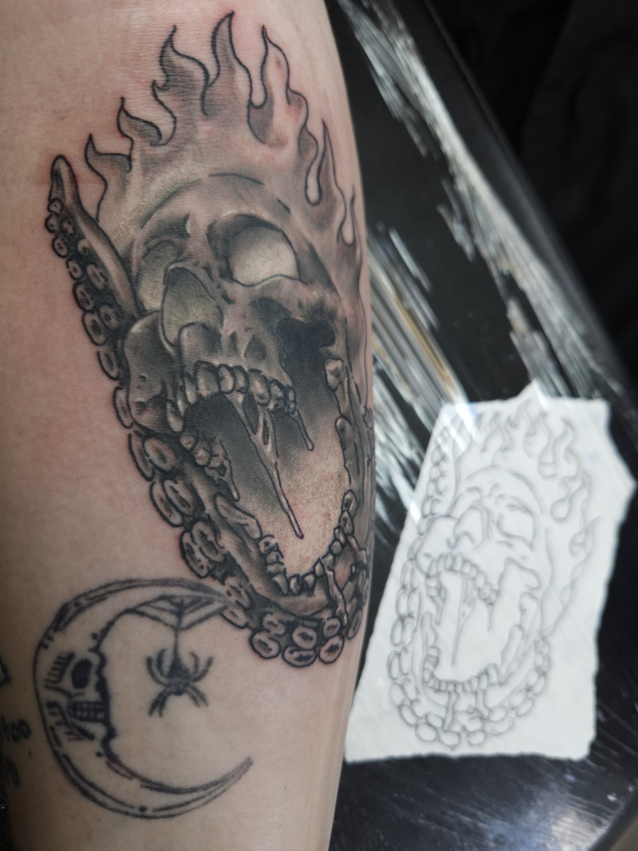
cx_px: 319
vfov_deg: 73.9
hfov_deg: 58.9
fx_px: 565
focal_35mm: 23
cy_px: 426
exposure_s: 1/67
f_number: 1.8
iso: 25
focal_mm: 5.4
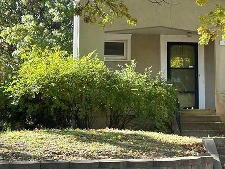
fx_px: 696
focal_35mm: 107
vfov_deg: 13.8
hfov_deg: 17.9
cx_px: 231
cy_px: 69
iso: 64
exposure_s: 1/341
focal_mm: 6.86
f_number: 1.78
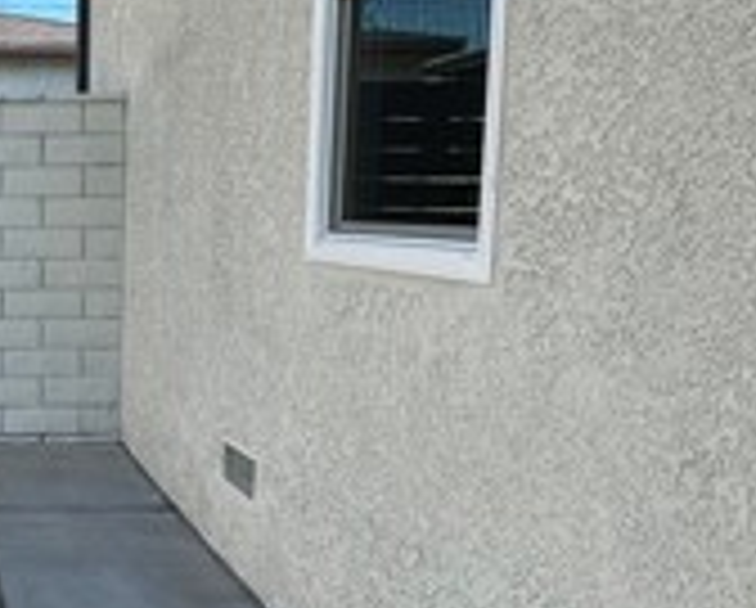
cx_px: -108
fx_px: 1166
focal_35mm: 52
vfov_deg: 29.2
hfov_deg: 31.3
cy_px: 360
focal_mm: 2.22
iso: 40
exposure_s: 1/698
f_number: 2.2
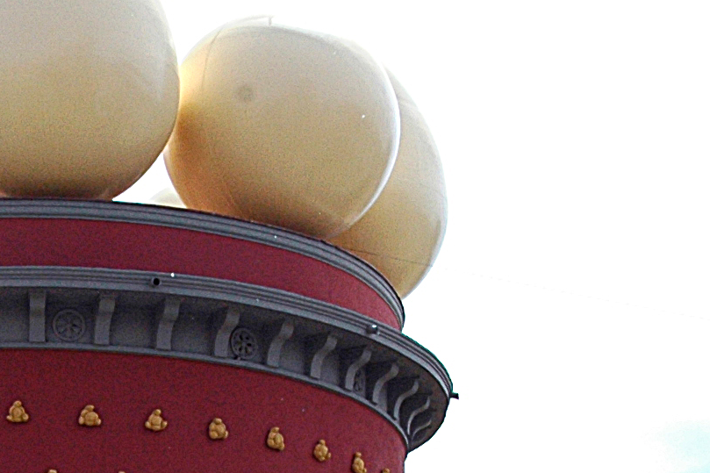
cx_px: -177
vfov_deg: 8.6
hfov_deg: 12.8
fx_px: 3076
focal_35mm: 156
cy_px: 744
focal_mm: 28
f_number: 11
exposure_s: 1/500
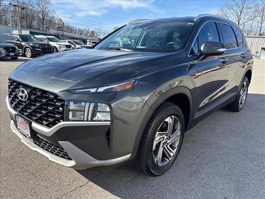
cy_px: 100
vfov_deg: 53.1
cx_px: 132
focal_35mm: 26
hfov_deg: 67.3
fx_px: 199
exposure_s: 1/1667
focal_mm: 5.96
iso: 64
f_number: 1.6
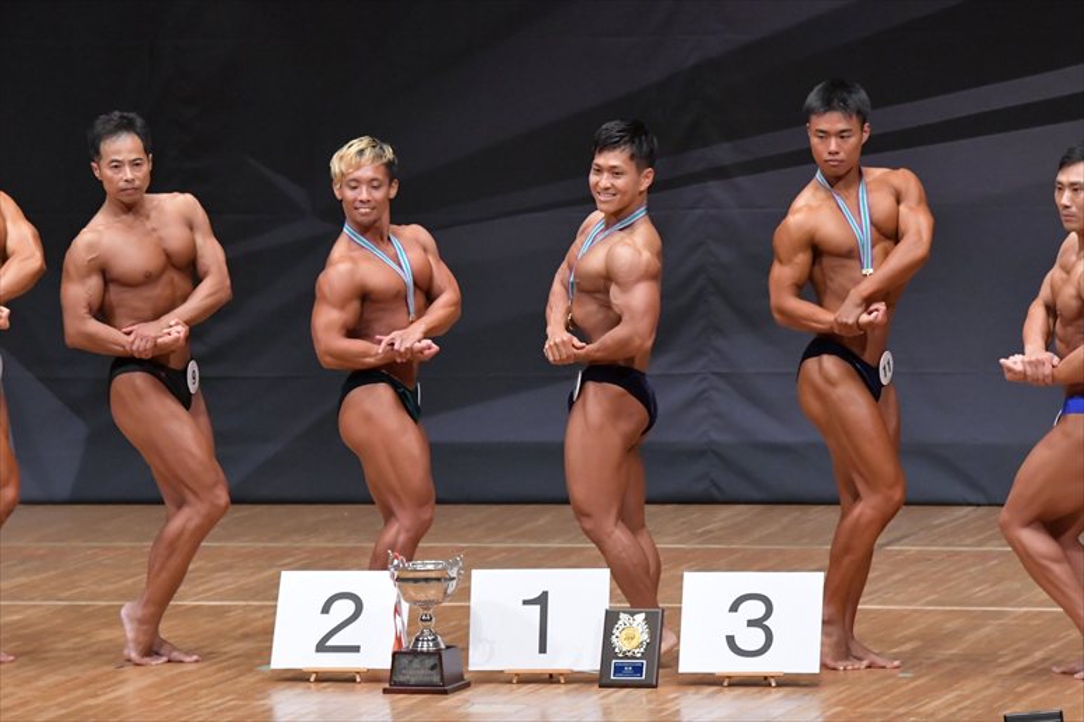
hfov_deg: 7.6
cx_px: 542
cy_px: 361
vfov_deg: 5.1
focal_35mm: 270
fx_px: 8126
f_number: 5.6
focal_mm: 180
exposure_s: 1/400
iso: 6400
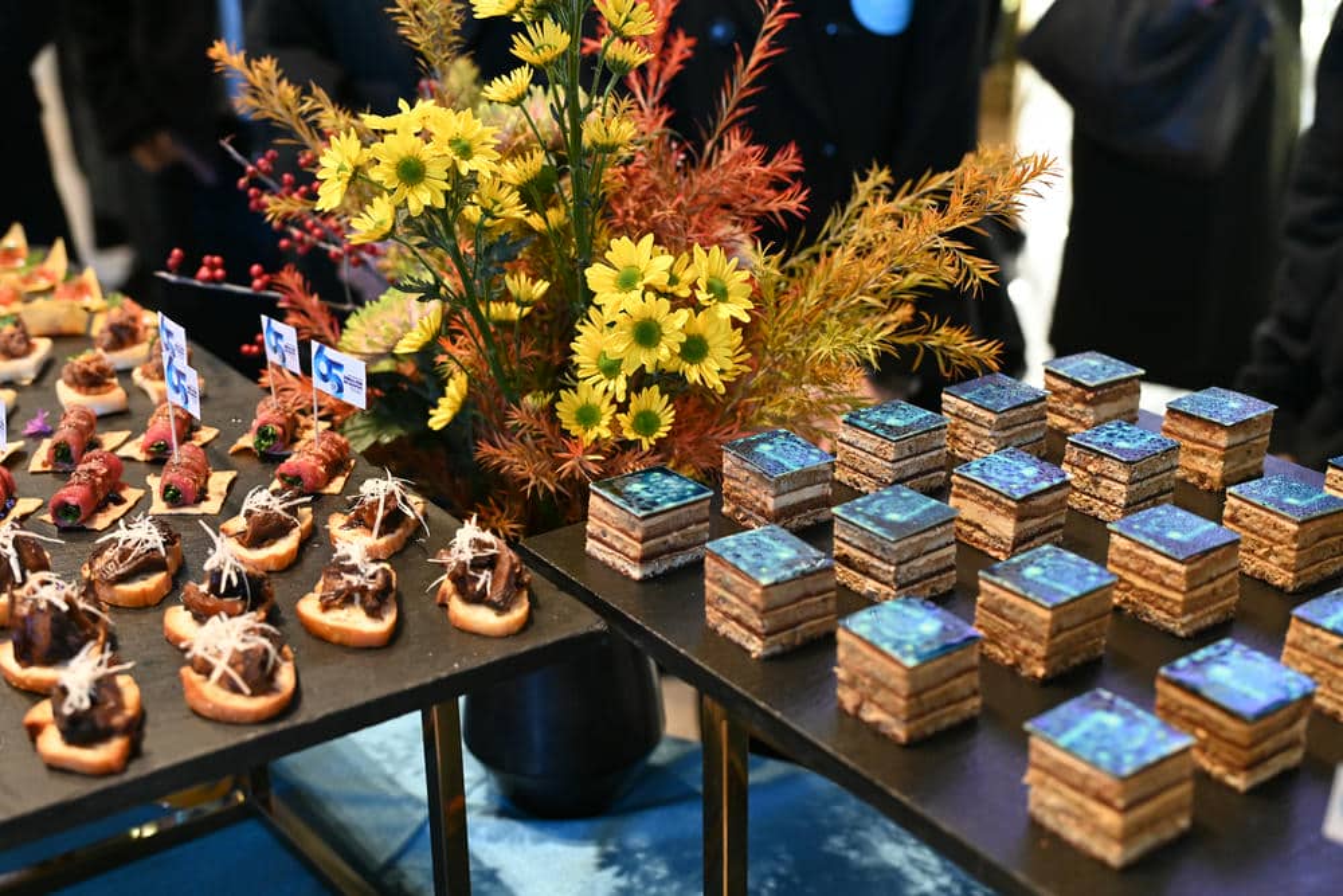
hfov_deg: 43.6
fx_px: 1679
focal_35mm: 45
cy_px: 448
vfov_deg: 29.9
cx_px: 672
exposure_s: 1/60
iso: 3200
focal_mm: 45
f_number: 4
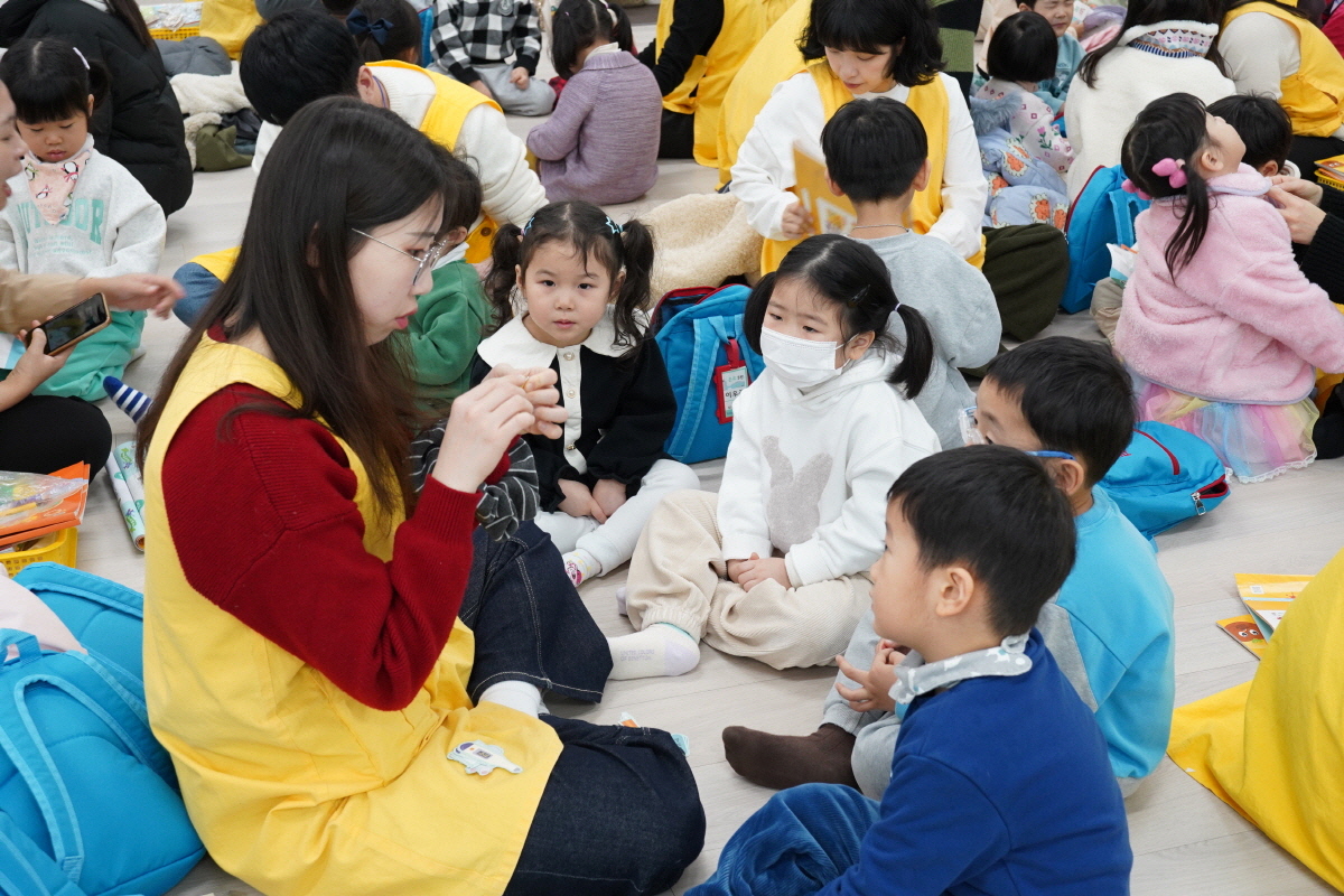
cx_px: 672
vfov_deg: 30.5
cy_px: 448
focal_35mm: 44
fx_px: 1643
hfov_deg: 44.5
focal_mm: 44
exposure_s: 1/60
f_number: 7.1
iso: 2500
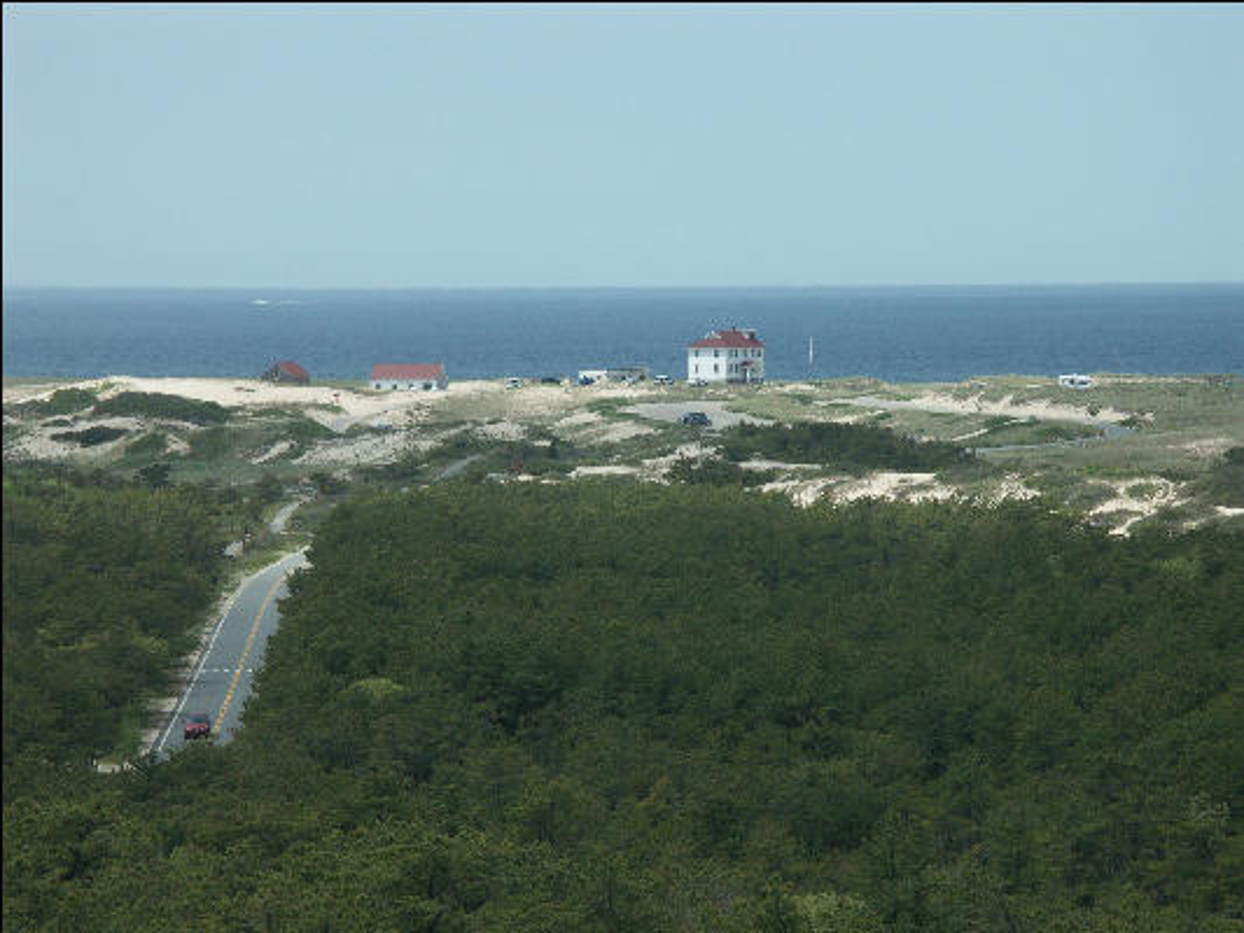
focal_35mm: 199
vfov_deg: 7.5
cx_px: 622
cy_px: 466
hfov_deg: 9.9
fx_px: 7153
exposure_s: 1/640
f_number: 7.1
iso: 100
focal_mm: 50.48
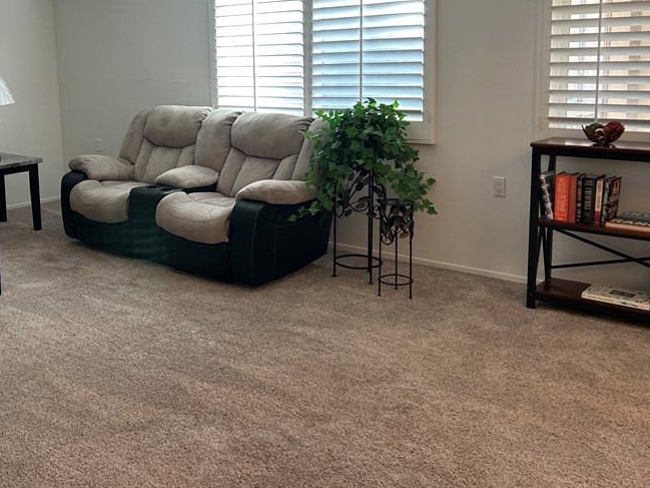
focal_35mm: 41
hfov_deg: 44.9
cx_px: 203
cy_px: 153
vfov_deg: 34.7
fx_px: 770
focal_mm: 5.7
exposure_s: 1/60
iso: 80
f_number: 1.5
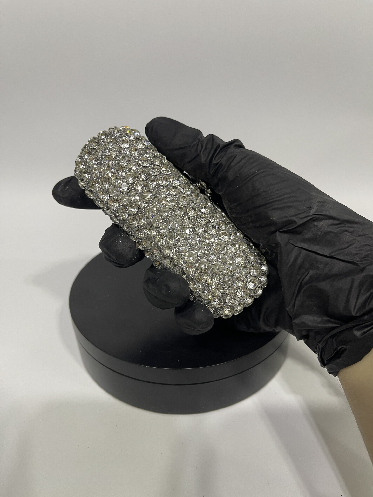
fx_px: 359
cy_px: 248
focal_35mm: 25
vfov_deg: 69.4
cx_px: 186
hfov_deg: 54.9
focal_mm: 5.1
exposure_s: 1/50
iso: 125
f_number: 1.6
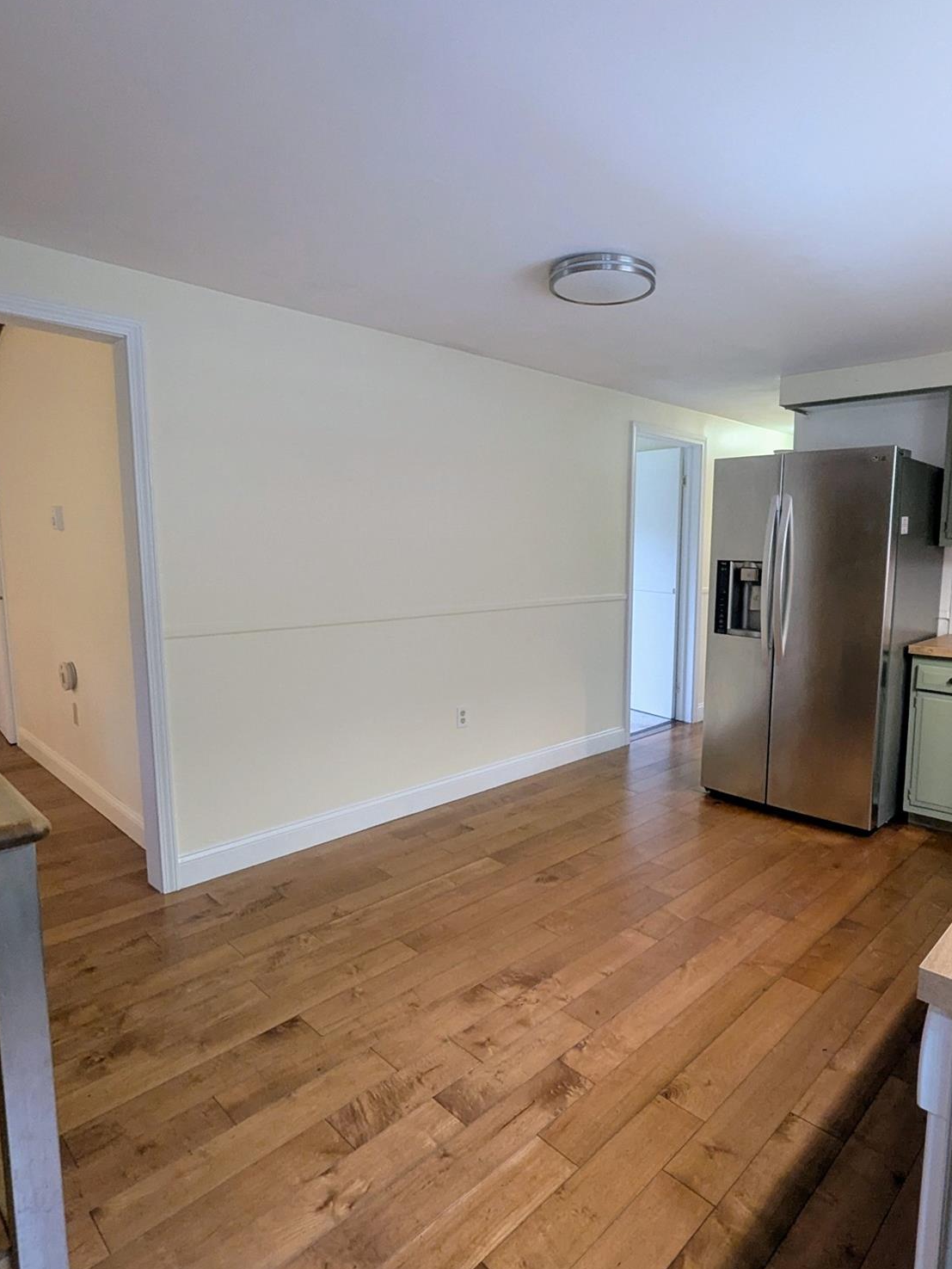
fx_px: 660
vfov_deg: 87.7
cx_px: 570
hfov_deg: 70.9
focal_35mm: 18
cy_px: 627
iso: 160
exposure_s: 1/20
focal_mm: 1.95
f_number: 2.2
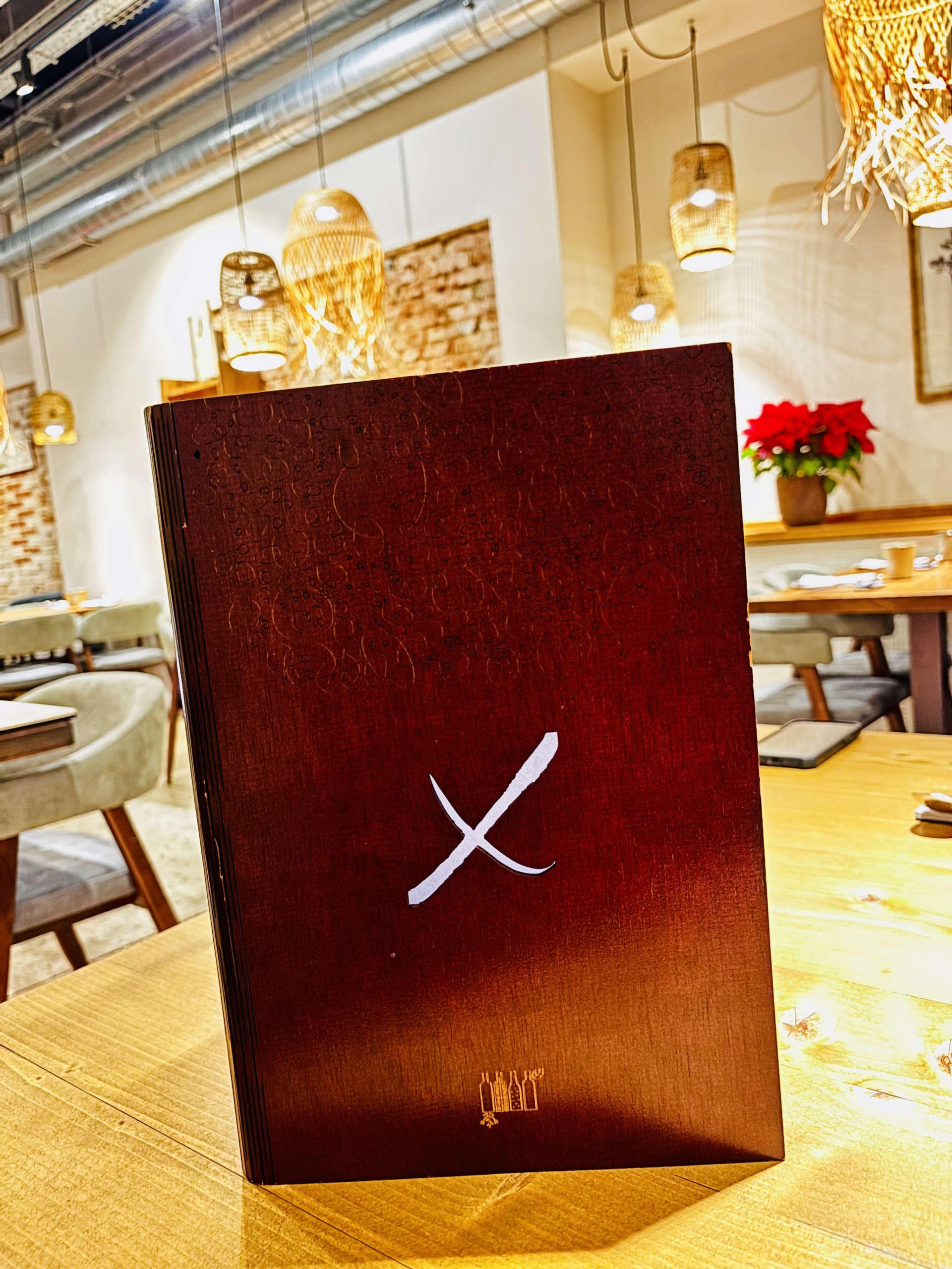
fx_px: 953
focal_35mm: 26
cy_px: 634
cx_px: 476
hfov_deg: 53.1
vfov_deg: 67.3
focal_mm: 5.96
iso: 1250
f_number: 1.6
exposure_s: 1/14
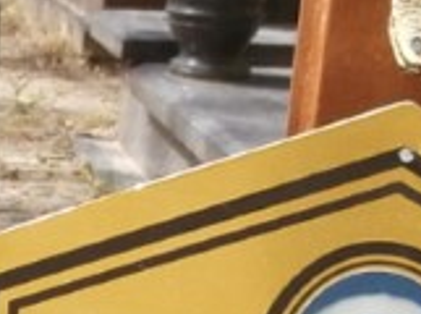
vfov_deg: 9.6
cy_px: 304
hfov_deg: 12.2
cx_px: -235
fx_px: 1857
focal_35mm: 153
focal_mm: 4.2
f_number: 3
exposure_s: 1/320
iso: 100
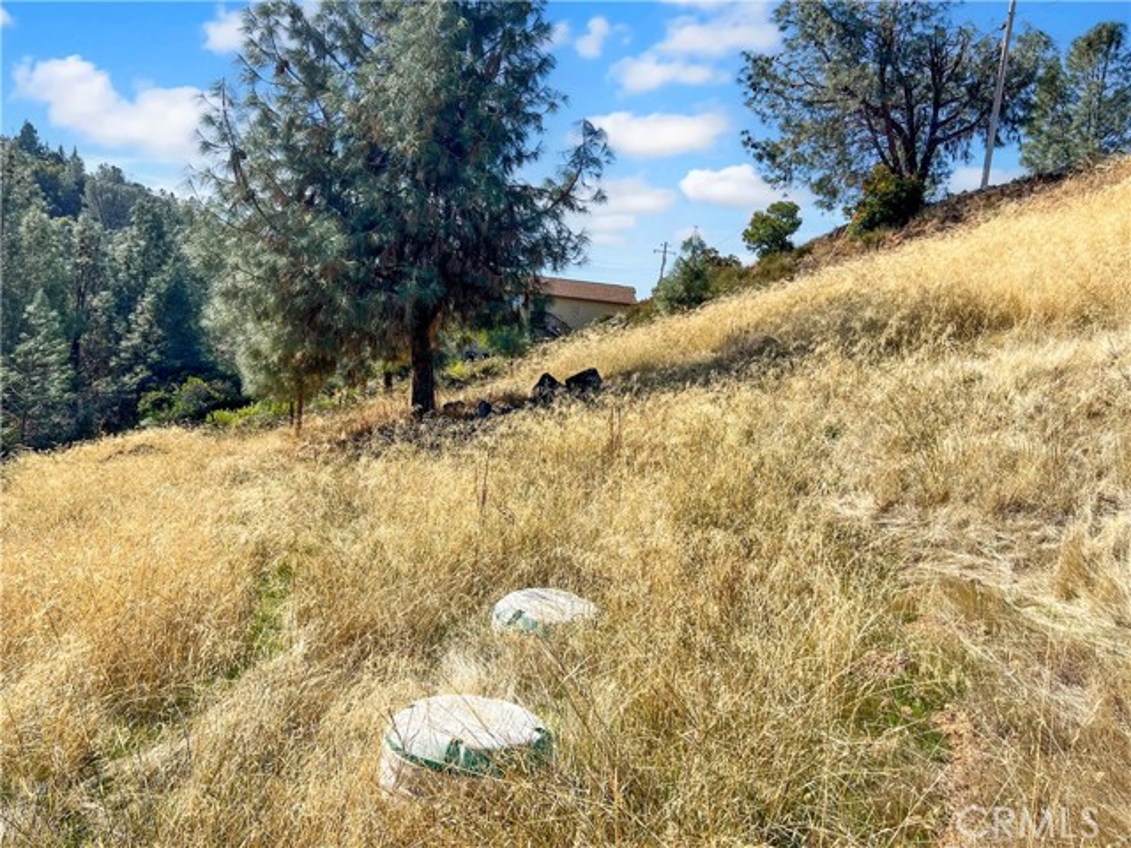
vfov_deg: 53.1
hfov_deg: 67.3
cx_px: 566
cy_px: 424
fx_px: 849
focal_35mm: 26
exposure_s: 1/3571
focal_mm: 5.7
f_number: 1.5
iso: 50
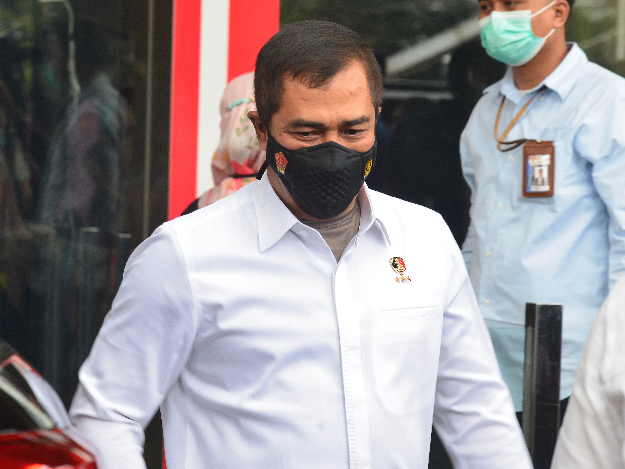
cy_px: 234
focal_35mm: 130
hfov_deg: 15.2
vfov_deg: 11.4
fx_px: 2347
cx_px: 315
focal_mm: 120
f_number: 9
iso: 640
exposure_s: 1/125
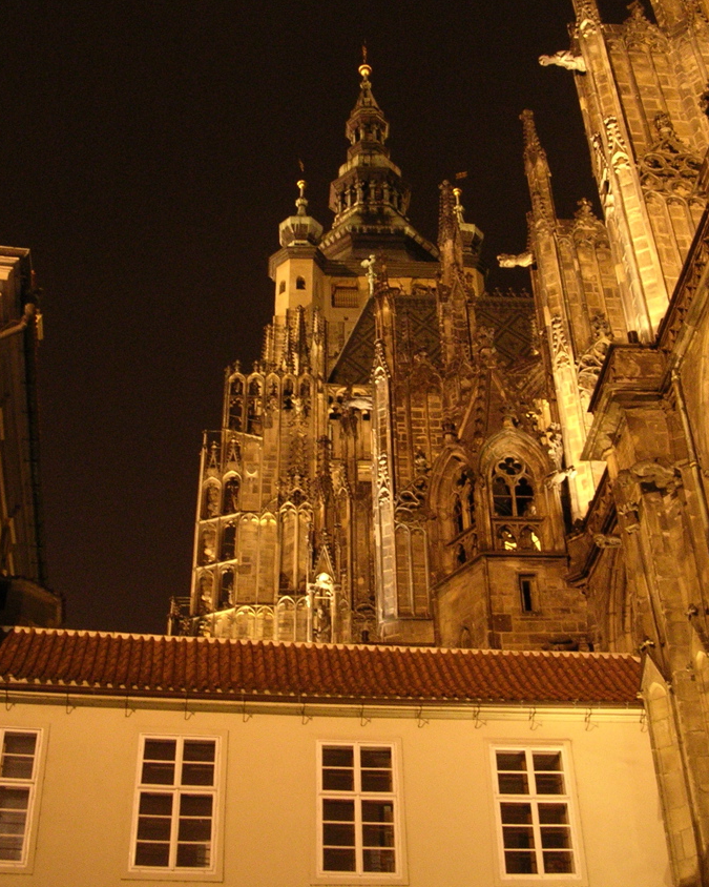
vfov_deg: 41.1
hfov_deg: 33.4
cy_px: 390
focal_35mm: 45
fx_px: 1181
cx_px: 354
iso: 400
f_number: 2.8
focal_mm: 5.8
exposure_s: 1/1.9
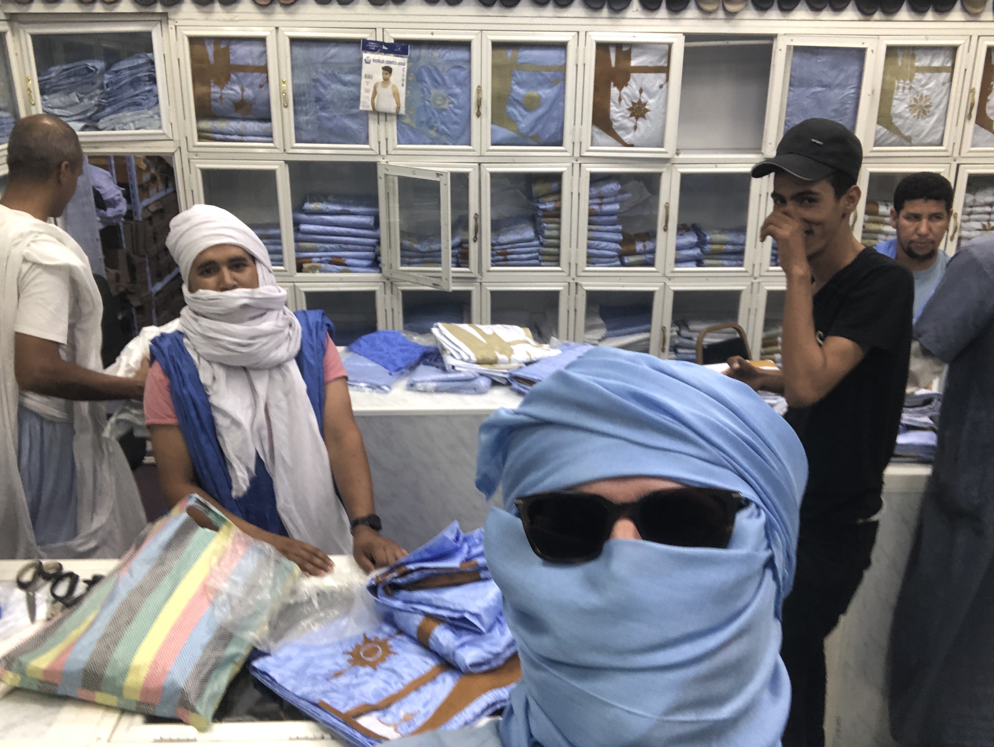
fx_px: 919
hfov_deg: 56.8
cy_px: 374
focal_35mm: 32
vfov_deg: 44.2
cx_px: 497
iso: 125
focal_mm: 2.87
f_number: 2.2
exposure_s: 1/60
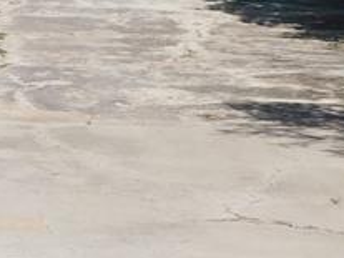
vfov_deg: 7.4
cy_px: -83
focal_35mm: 198
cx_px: -379
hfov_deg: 9.3
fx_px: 1967
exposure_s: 1/500
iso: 125
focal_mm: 7.1
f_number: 7.2
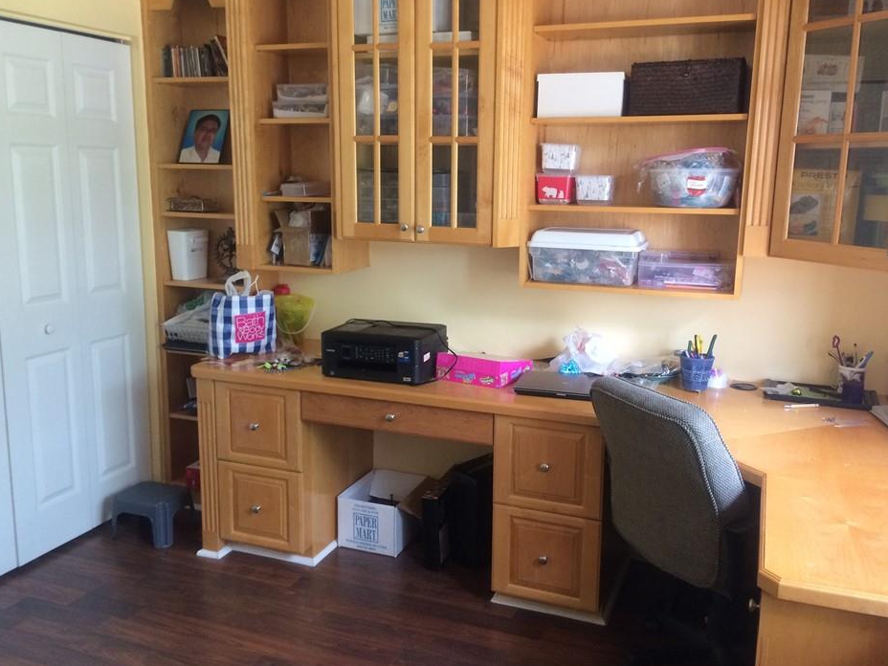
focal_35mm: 32
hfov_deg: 56.8
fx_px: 821
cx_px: 447
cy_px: 327
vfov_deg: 44.2
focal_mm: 4.15
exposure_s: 1/30
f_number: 2.2
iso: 125
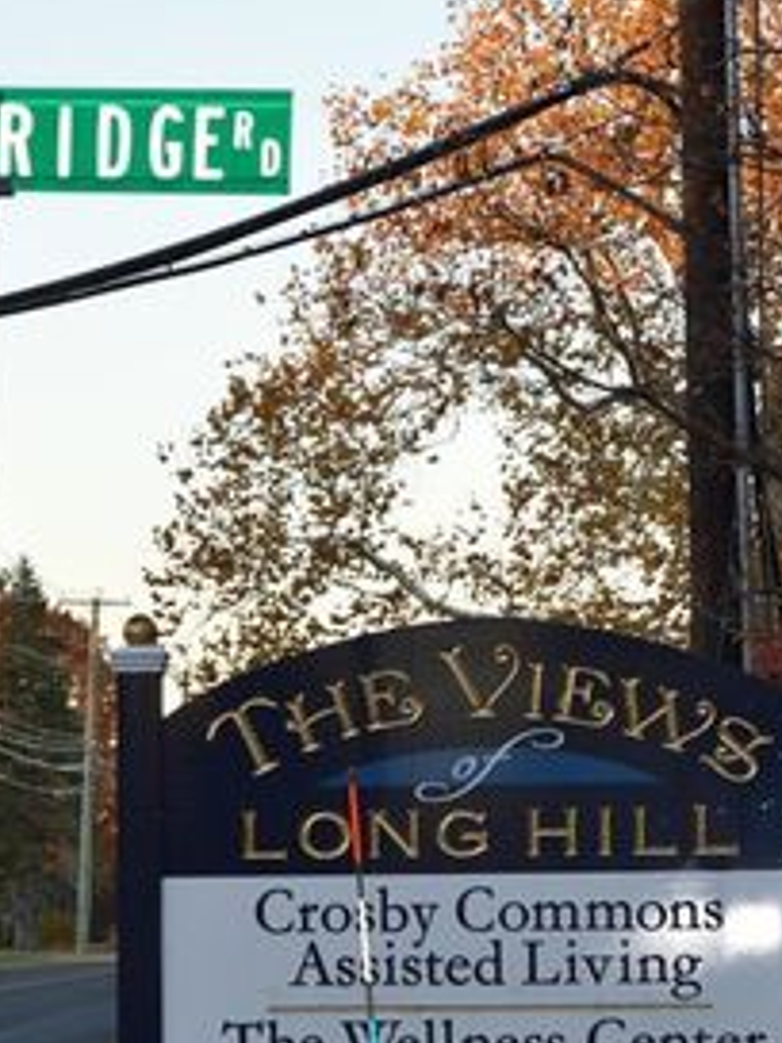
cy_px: 610
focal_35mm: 146
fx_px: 4394
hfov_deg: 10.2
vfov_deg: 13.5
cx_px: 326
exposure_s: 1/125
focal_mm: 55
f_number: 5.6
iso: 400
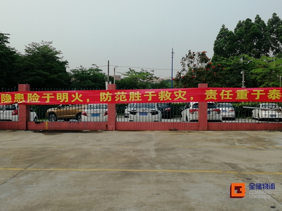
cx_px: 140
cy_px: 99
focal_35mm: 32
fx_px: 261
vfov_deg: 44.2
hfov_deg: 56.8
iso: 50
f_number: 2.2
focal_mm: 3.95
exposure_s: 1/604
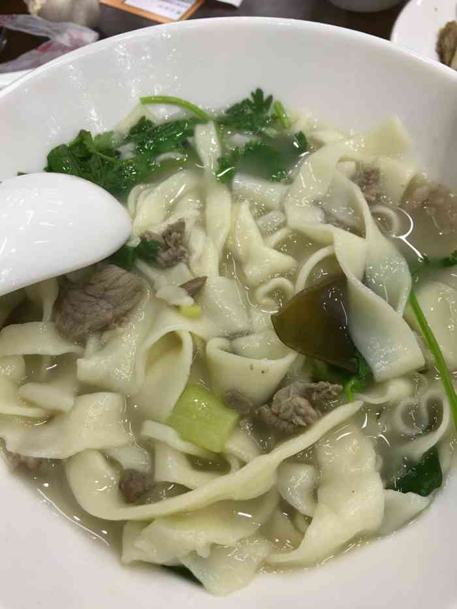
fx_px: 493
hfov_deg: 49.8
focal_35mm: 28
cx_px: 228
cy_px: 304
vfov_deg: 63.4
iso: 32
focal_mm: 3.99
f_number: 1.8
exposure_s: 1/33
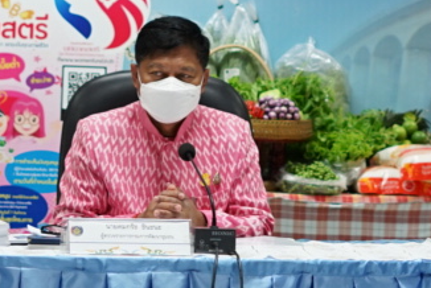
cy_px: 30
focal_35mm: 248
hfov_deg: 8.3
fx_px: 2972
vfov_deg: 5.5
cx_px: 271
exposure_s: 1/100
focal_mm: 50
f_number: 2.2
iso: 400
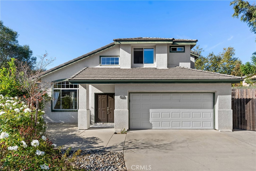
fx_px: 149
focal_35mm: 21
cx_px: 128
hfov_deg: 81.2
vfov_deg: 59.5
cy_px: 86
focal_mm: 21
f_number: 8
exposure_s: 1/640
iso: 1000
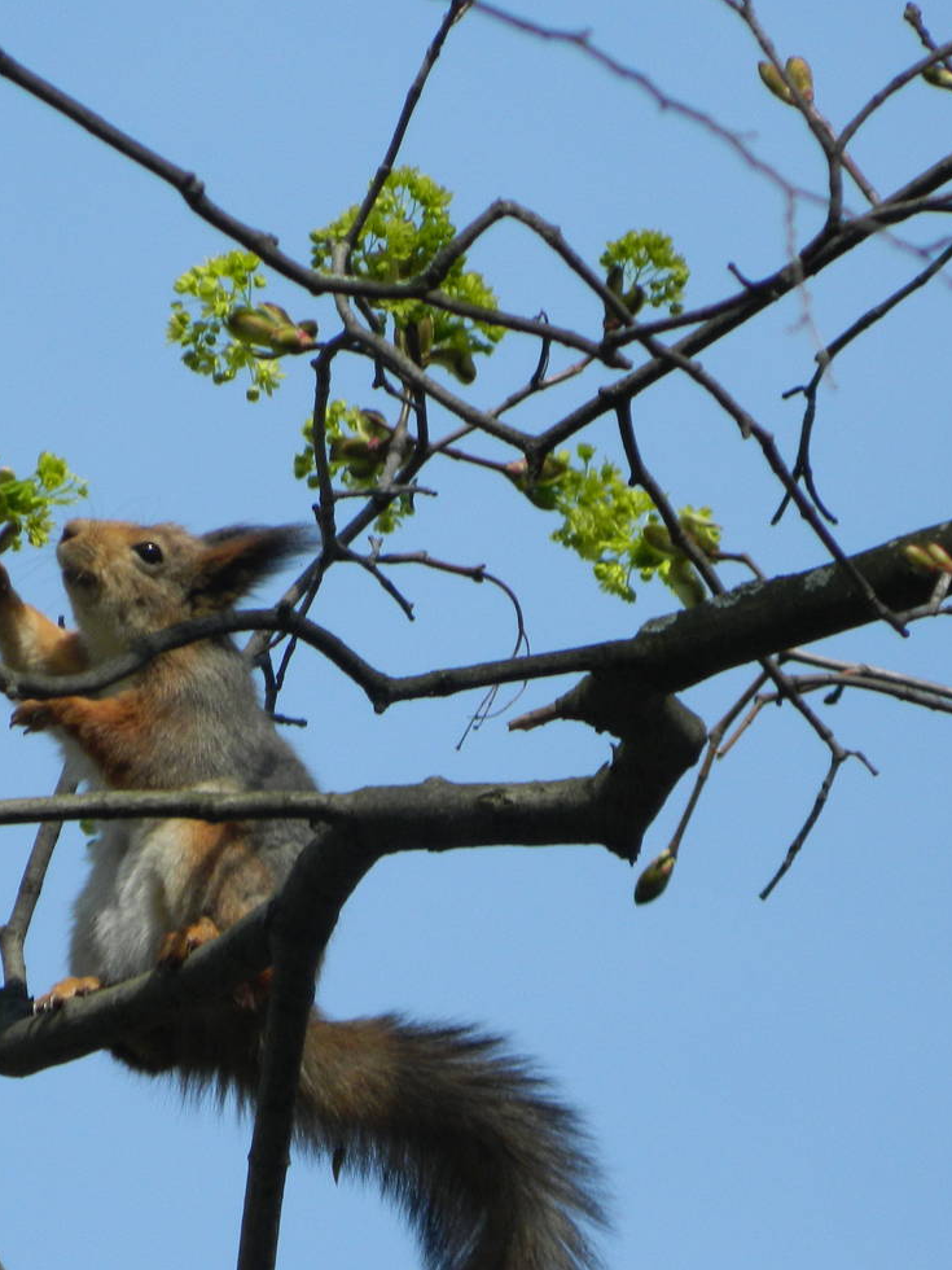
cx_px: 409
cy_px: 629
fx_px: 31425
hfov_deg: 1.7
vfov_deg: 2.3
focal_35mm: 857
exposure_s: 1/500
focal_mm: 94.5
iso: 125
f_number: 5.8
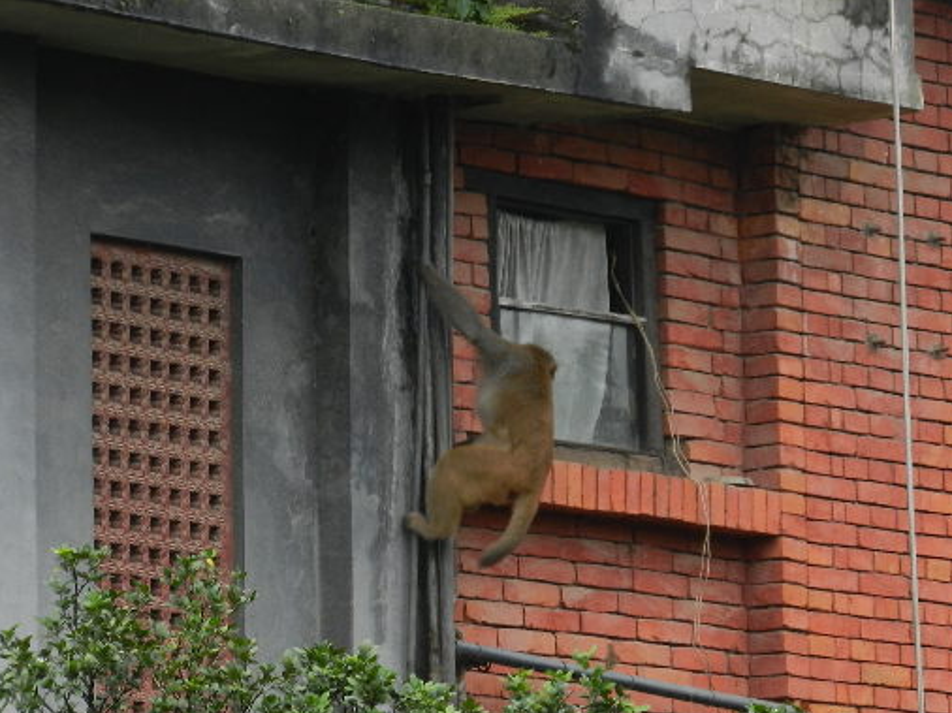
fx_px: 8219
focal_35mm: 299
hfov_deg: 6.6
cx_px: 587
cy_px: 487
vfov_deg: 5.0
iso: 160
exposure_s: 1/200
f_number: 5.3
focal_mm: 34
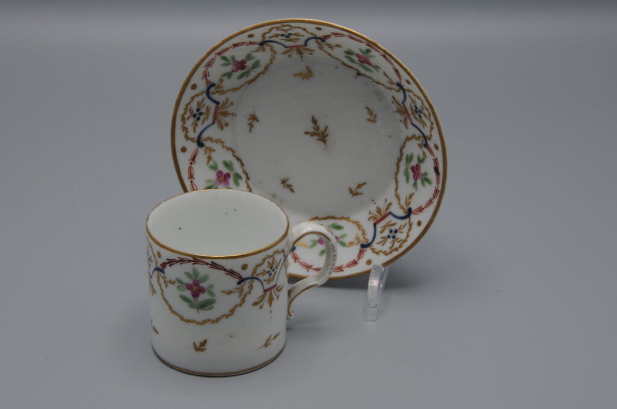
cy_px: 204
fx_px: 1695
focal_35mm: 99
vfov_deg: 13.8
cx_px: 308
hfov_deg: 20.6
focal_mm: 66
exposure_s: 1/10
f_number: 14
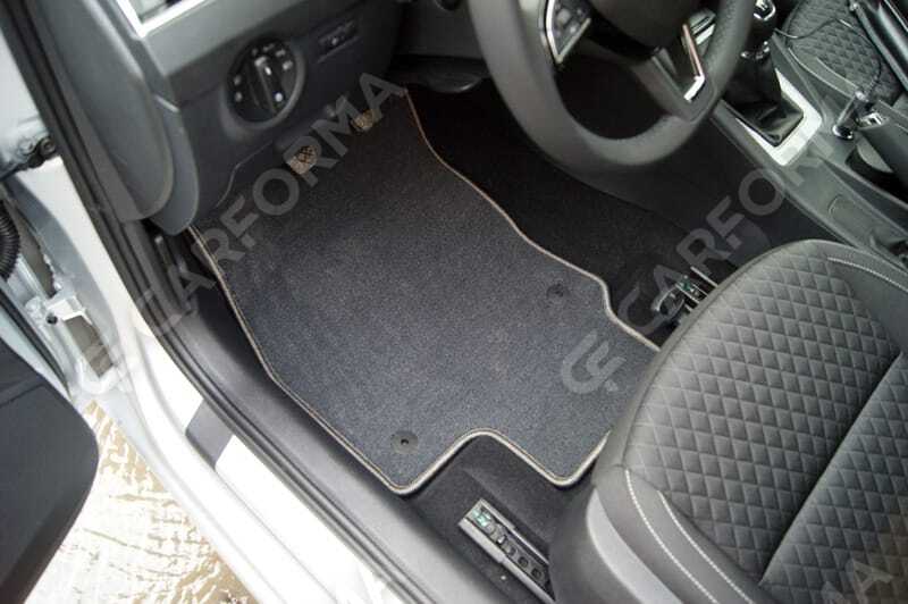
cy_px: 302
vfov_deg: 47.9
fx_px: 680
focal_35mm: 27
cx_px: 454
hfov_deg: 67.4
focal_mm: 18
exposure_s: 1/80
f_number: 3.5
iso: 400
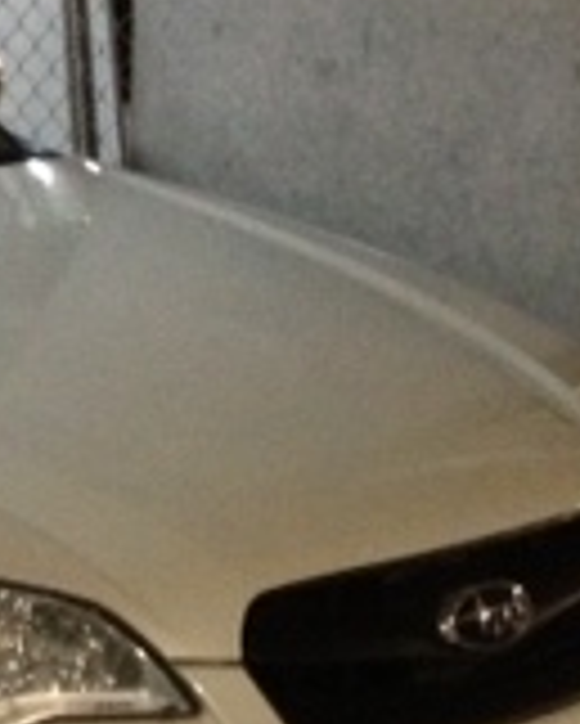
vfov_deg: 14.1
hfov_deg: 10.7
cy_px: 306
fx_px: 2915
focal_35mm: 136
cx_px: -423
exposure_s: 1/15
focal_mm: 4.28
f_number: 2.4
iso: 500
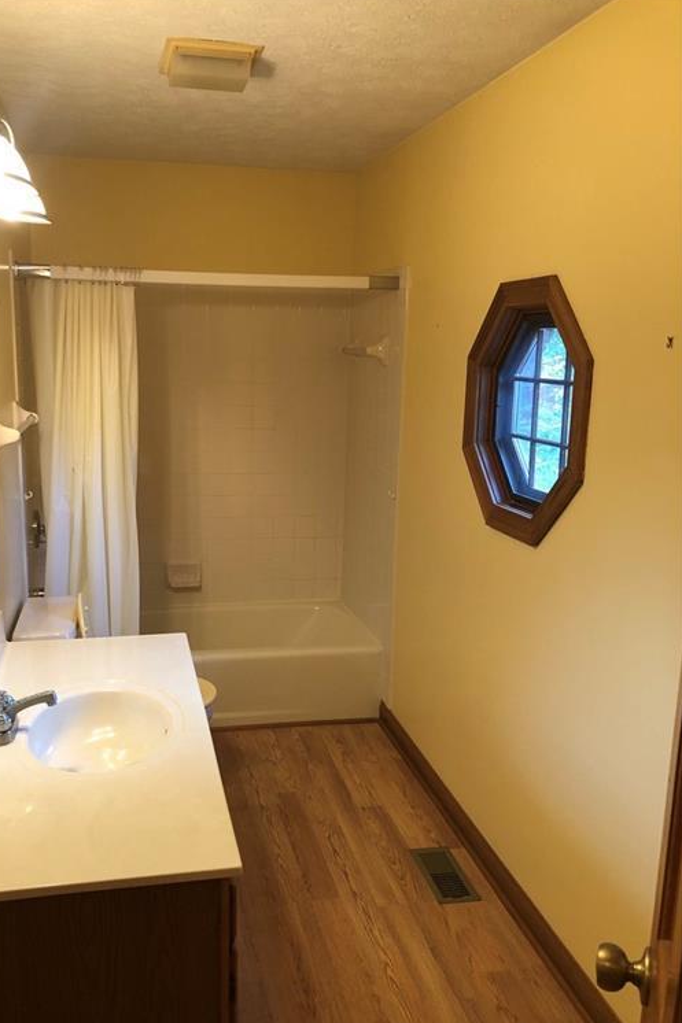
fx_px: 853
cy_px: 518
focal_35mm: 30
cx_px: 290
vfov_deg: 61.9
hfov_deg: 43.5
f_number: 1.8
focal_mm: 3.99
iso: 40
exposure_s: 1/15
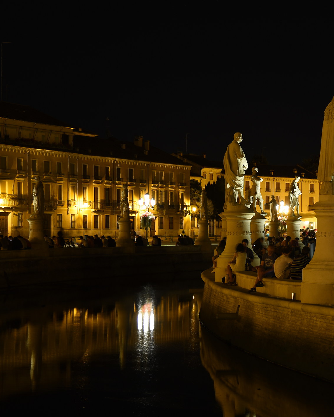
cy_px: 227
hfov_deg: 15.6
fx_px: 1211
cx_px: 254
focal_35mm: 98
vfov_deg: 19.6
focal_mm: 62
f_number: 4
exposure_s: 2.5
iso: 100
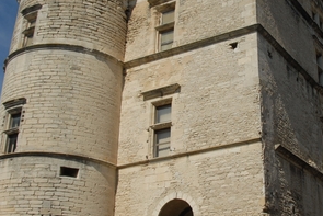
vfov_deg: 24.6
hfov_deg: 35.7
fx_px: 494
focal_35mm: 55
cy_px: 90
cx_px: 226
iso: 100
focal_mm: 18
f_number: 5.6
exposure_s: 1/320
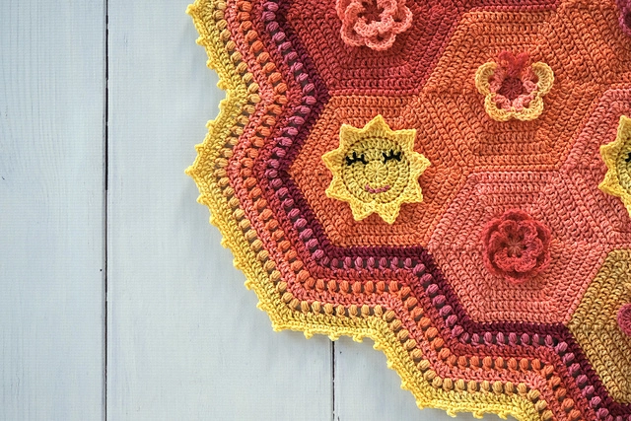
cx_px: 316
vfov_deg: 29.3
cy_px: 210
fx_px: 806
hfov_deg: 42.7
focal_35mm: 46
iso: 640
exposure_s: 1/100
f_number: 4
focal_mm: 30.8
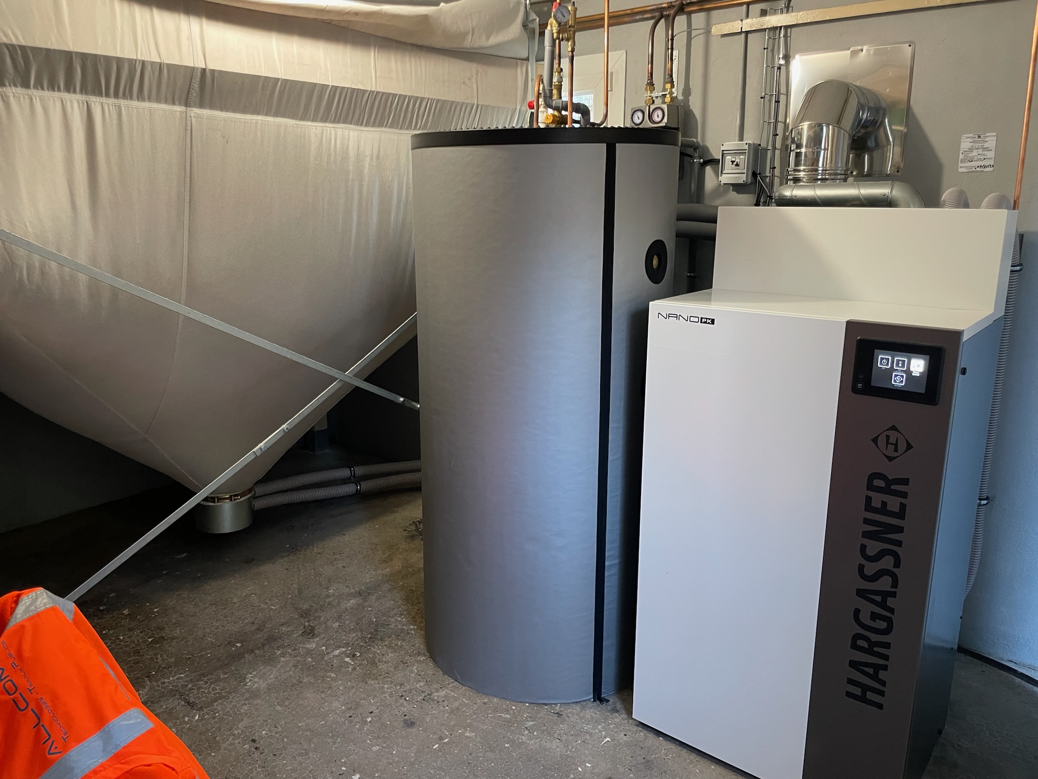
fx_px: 780
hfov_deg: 67.3
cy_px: 390
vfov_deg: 53.1
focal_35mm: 26
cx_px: 519
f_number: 1.6
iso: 250
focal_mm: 4.2
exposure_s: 1/50
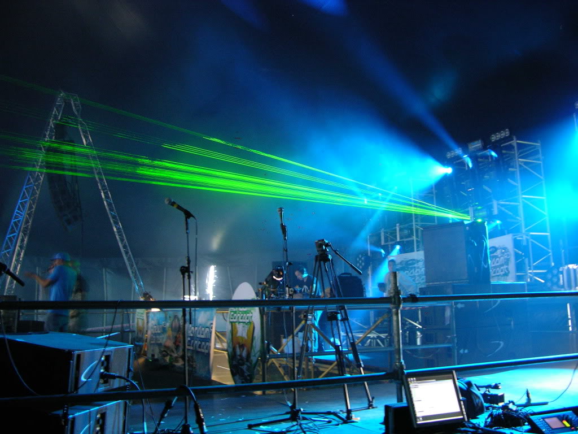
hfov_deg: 52.6
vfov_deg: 40.7
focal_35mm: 35
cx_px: 289
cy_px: 217
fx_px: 584
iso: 200
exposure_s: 1/1.9
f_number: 2.8
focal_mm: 8.9
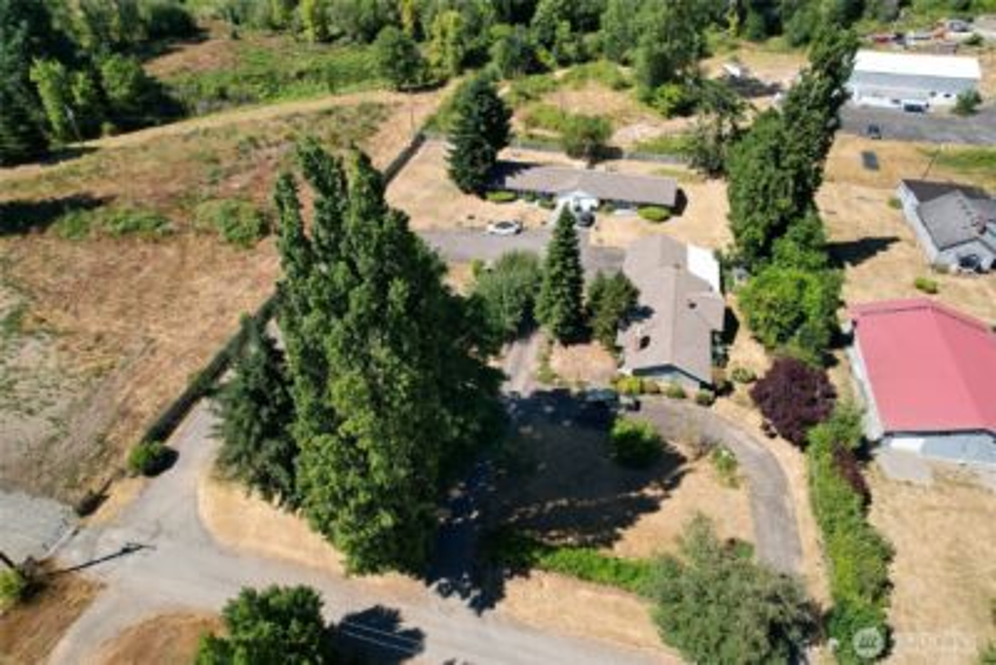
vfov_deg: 57.3
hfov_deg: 78.6
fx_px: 609
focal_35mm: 22
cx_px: 498
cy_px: 332
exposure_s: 1/1250
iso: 100
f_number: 2.8
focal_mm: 8.38
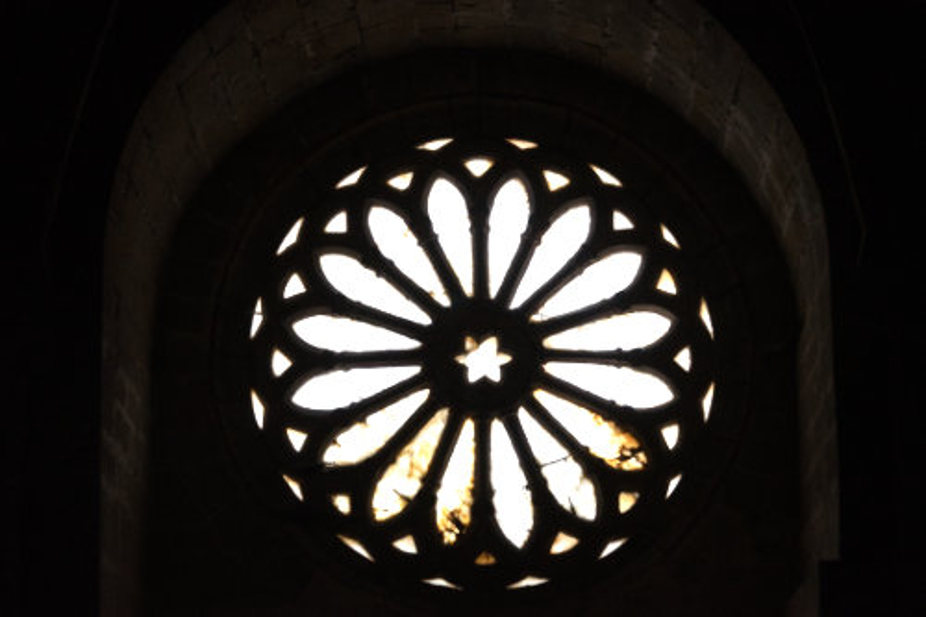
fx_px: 3085
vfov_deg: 11.4
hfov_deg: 17.1
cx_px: 463
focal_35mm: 120
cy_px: 308
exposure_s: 1/25
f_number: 11
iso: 1600
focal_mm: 80
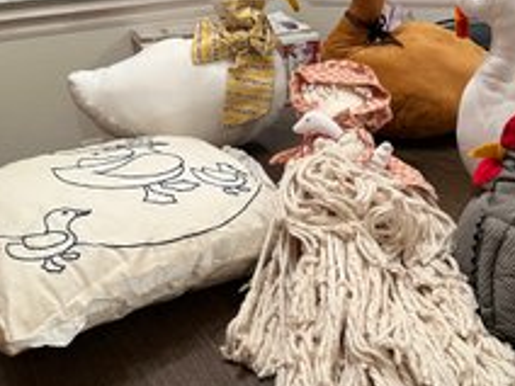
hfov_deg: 43.9
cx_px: 356
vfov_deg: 34.3
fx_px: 625
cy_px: 203
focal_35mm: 42
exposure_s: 1/60
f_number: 1.5
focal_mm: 5.7
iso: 250
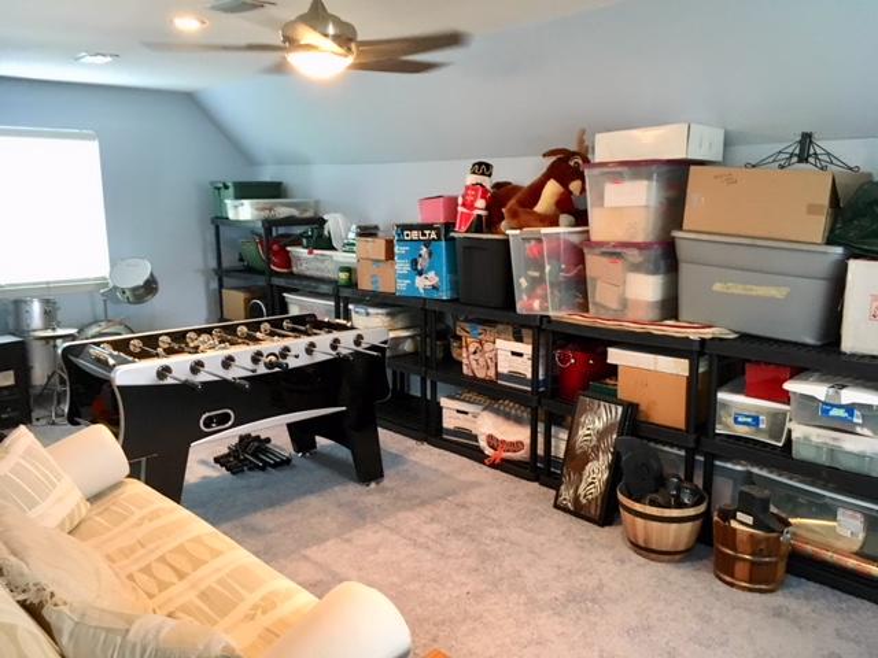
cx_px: 439
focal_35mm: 29
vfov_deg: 48.2
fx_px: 736
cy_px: 329
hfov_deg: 61.7
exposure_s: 1/20
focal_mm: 4.15
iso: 200
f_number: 2.2
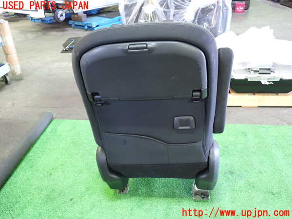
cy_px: 110
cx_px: 146
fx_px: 253
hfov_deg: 60.0
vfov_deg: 46.8
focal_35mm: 30
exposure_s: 1/30
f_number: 2.3
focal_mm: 5.4
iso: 800
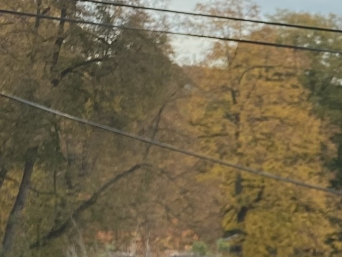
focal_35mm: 152
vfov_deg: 9.5
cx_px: 789
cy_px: 368
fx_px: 1501
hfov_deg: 11.1
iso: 32
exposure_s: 1/165
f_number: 1.8
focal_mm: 4.25
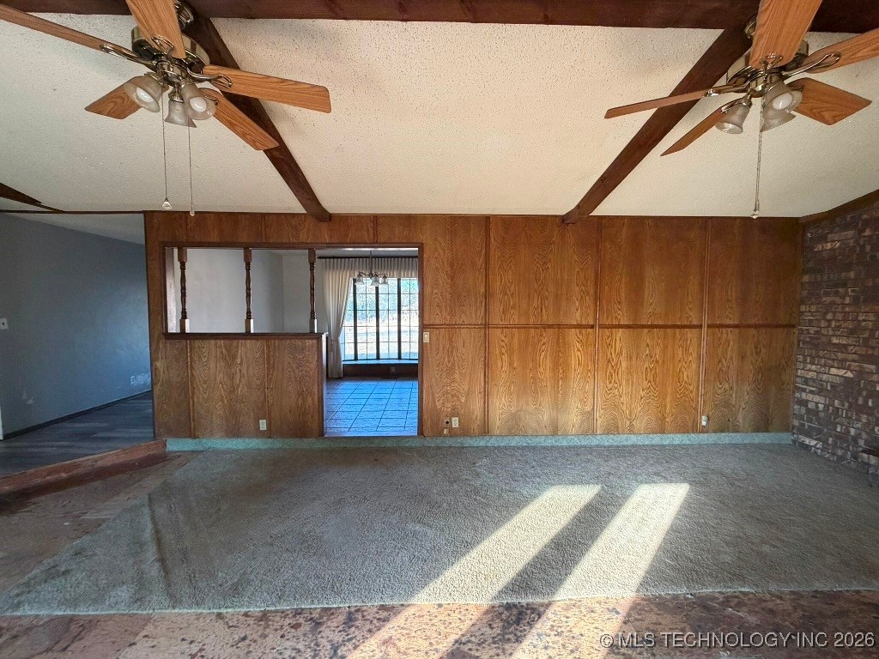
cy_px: 330
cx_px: 440
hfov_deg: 102.1
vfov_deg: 85.7
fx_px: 356
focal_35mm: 14
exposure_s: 1/121
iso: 320
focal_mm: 2.22
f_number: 2.2
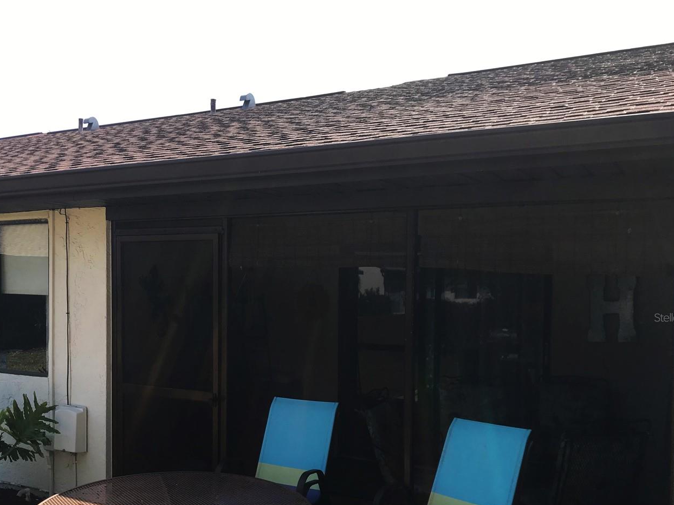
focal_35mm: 36
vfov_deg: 39.4
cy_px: 317
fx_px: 701
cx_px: 272
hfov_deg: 51.0
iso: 20
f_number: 1.8
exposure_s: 1/870
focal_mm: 3.99
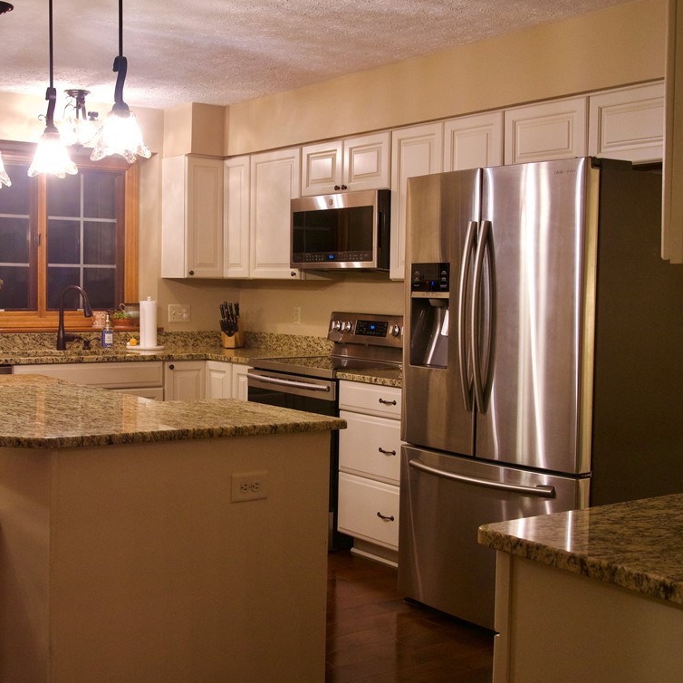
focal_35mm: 48
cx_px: 248
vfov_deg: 35.4
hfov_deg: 35.1
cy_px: 336
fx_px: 1071
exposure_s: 1/60
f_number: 4.5
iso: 1600
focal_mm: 20
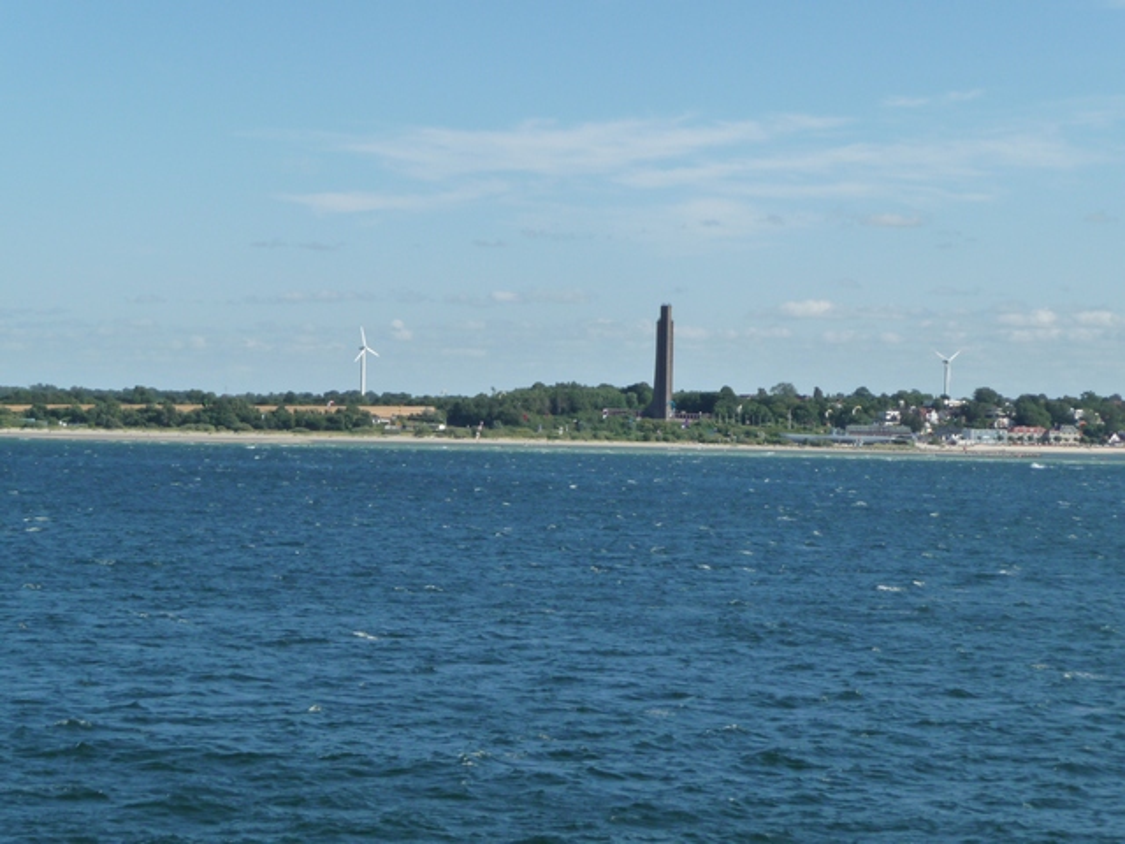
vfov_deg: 14.4
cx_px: 562
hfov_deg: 19.1
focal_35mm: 103
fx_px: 3347
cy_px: 422
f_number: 4.7
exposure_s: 1/800
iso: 160
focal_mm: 17.5
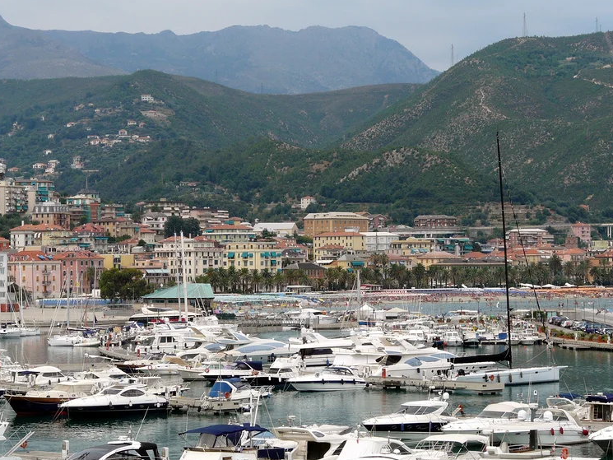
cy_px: 230
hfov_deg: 16.8
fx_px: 2072
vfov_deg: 12.7
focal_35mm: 117
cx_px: 320
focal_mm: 18
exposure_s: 1/400
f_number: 5.6
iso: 100
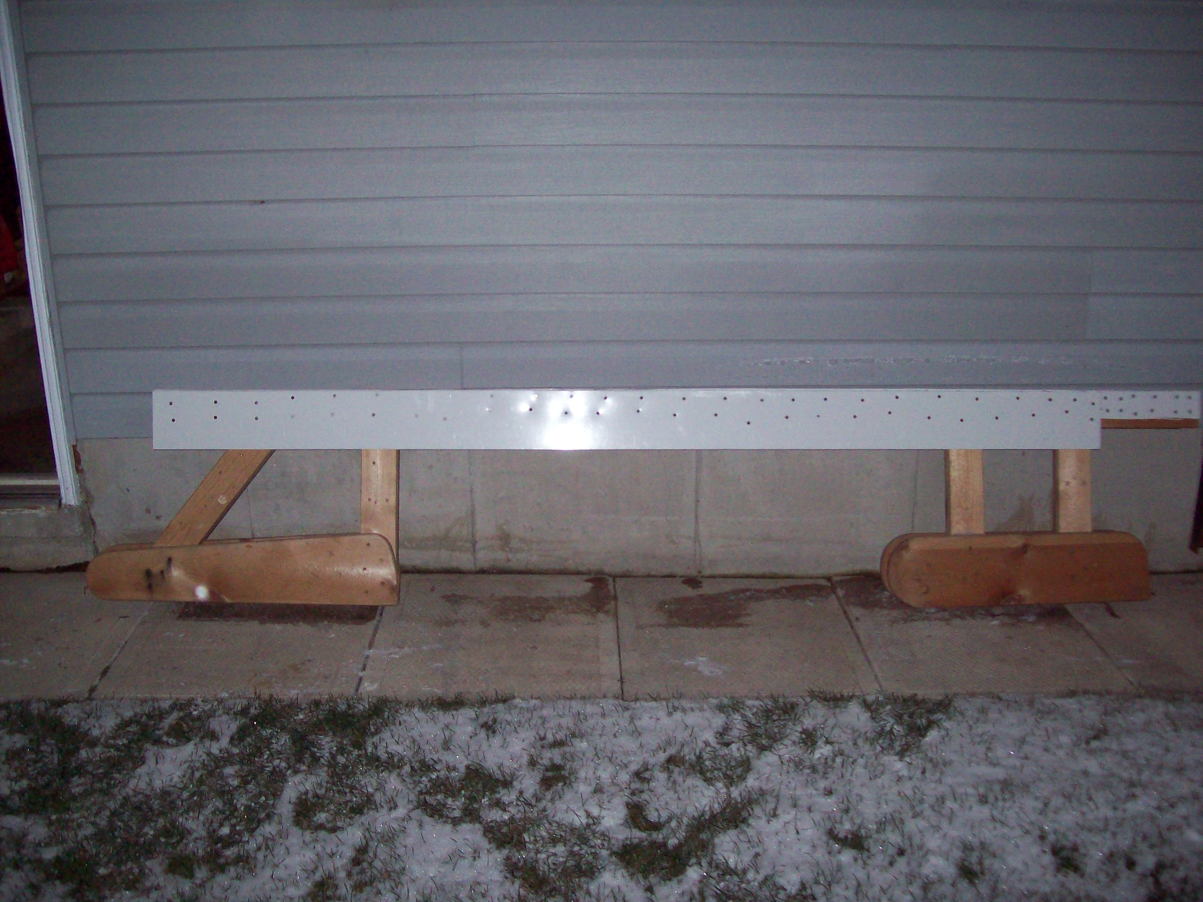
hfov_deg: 51.4
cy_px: 451
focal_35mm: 36
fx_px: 1251
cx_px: 602
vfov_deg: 39.7
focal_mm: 6
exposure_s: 1/64
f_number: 2.7
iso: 200
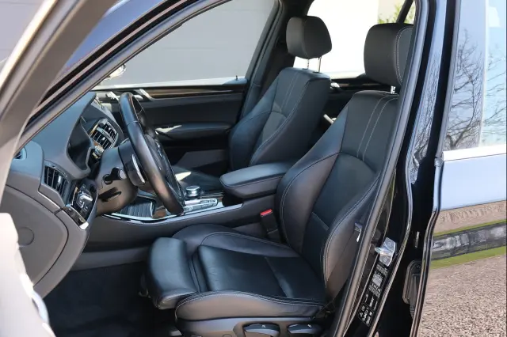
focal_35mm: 36
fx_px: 507
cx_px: 254
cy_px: 168
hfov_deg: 53.2
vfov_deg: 36.8
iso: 320
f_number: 3.6
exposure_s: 1/85
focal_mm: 24.3
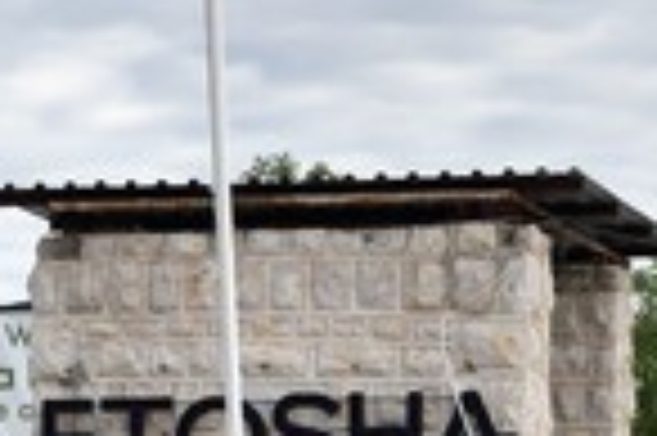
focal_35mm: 302
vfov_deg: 4.5
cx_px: -234
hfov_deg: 6.8
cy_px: 602
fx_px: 5505
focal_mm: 105
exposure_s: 1/320
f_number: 9
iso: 200
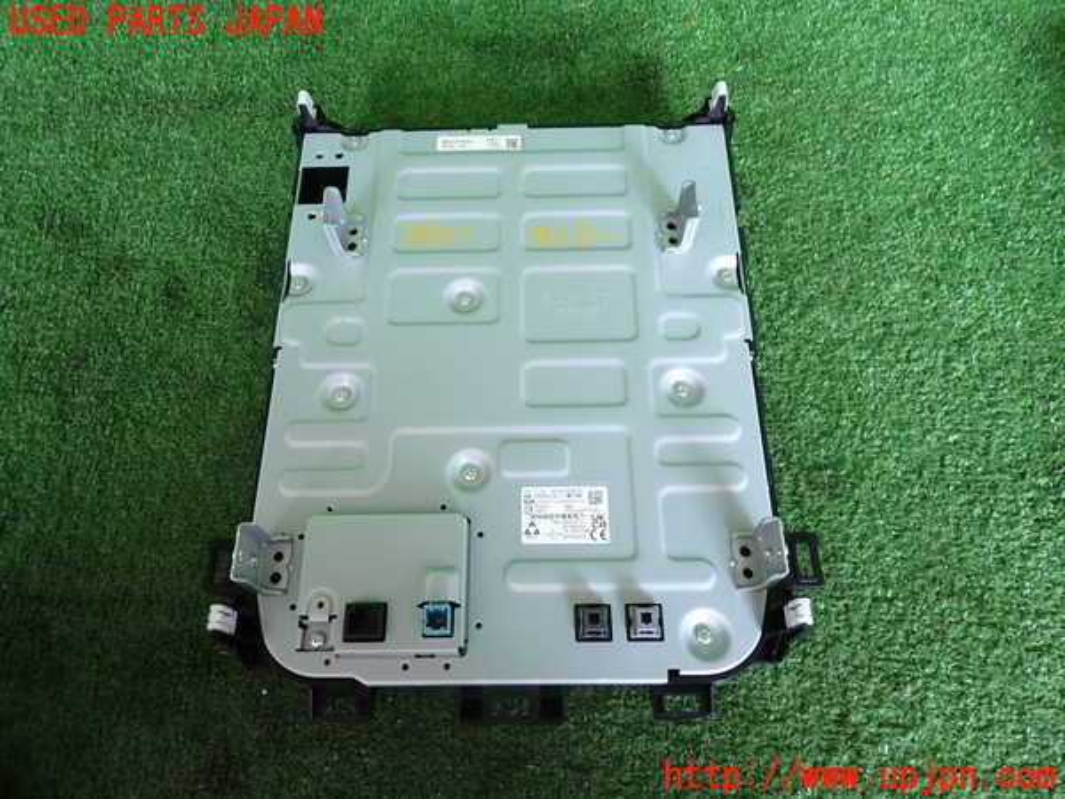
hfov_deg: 69.4
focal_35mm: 25
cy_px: 400
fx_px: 769
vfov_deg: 54.9
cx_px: 532
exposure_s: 1/60
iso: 125
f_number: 2
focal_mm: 4.5
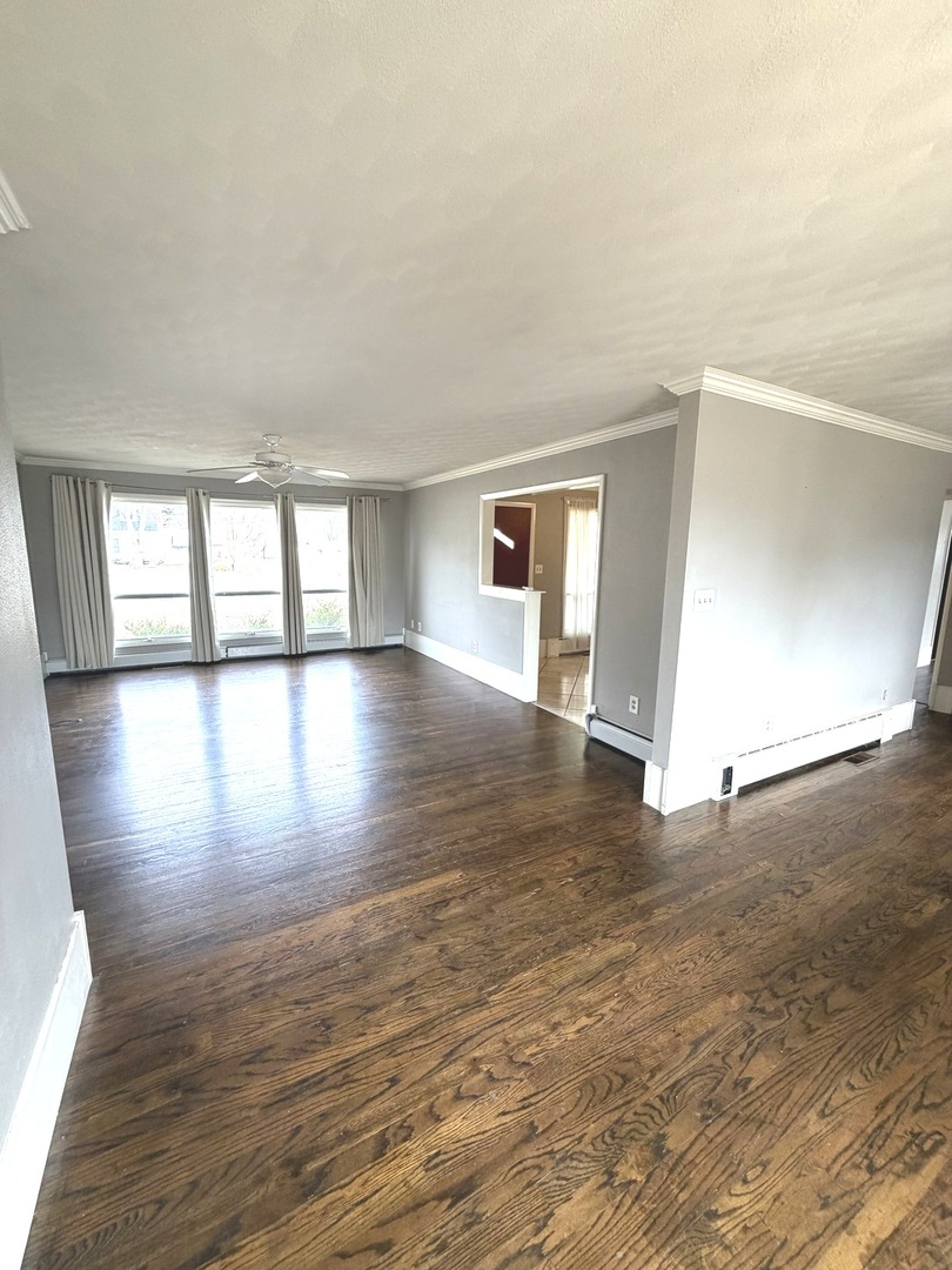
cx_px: 476
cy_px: 635
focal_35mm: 14
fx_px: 513
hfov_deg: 85.7
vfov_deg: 102.1
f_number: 2.2
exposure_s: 1/120
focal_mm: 2.22
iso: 160
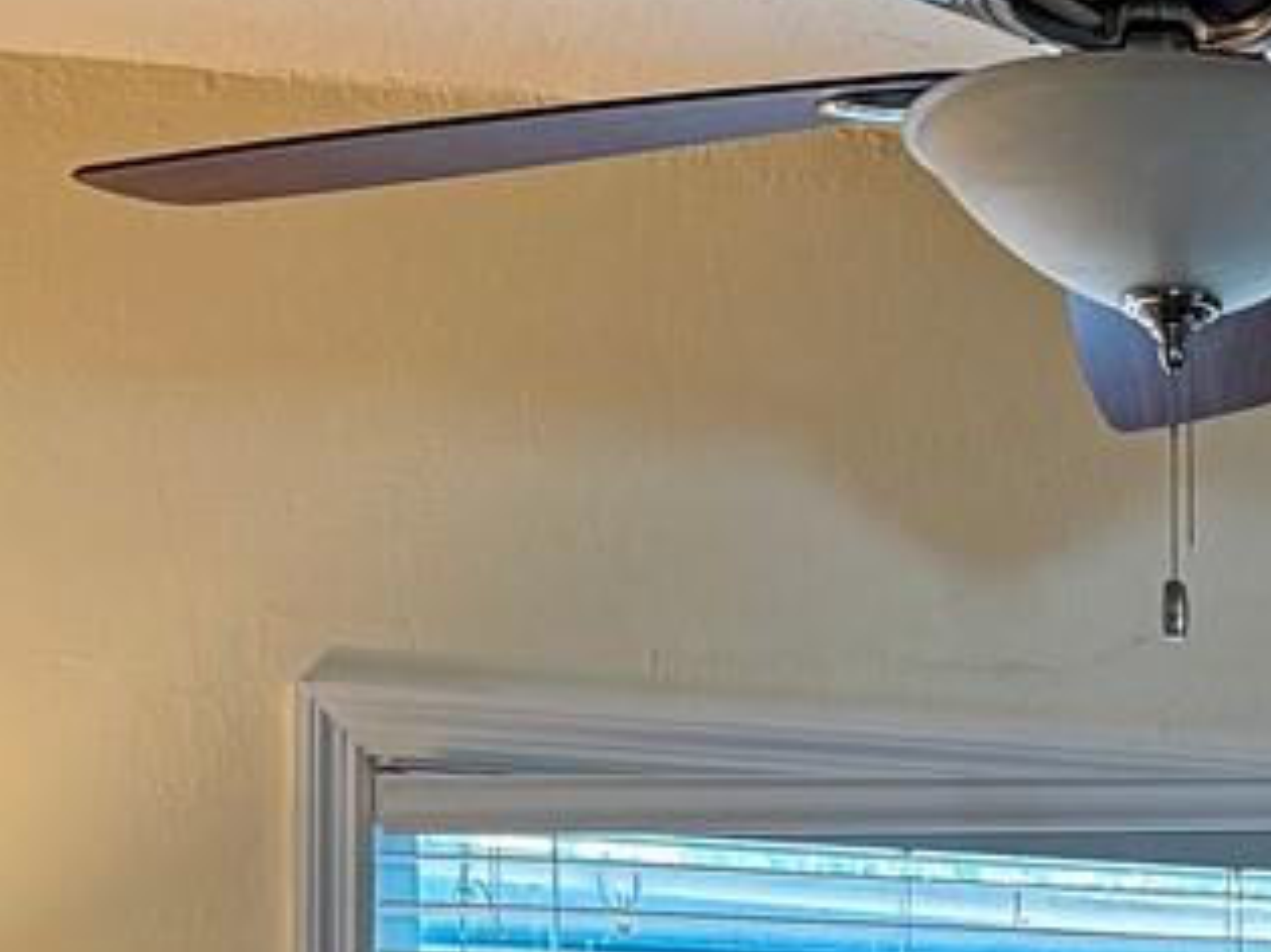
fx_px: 4478
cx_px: 1868
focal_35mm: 122
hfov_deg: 15.1
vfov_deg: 11.6
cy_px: 1489
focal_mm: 6.76
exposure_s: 1/60
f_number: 1.78
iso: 250
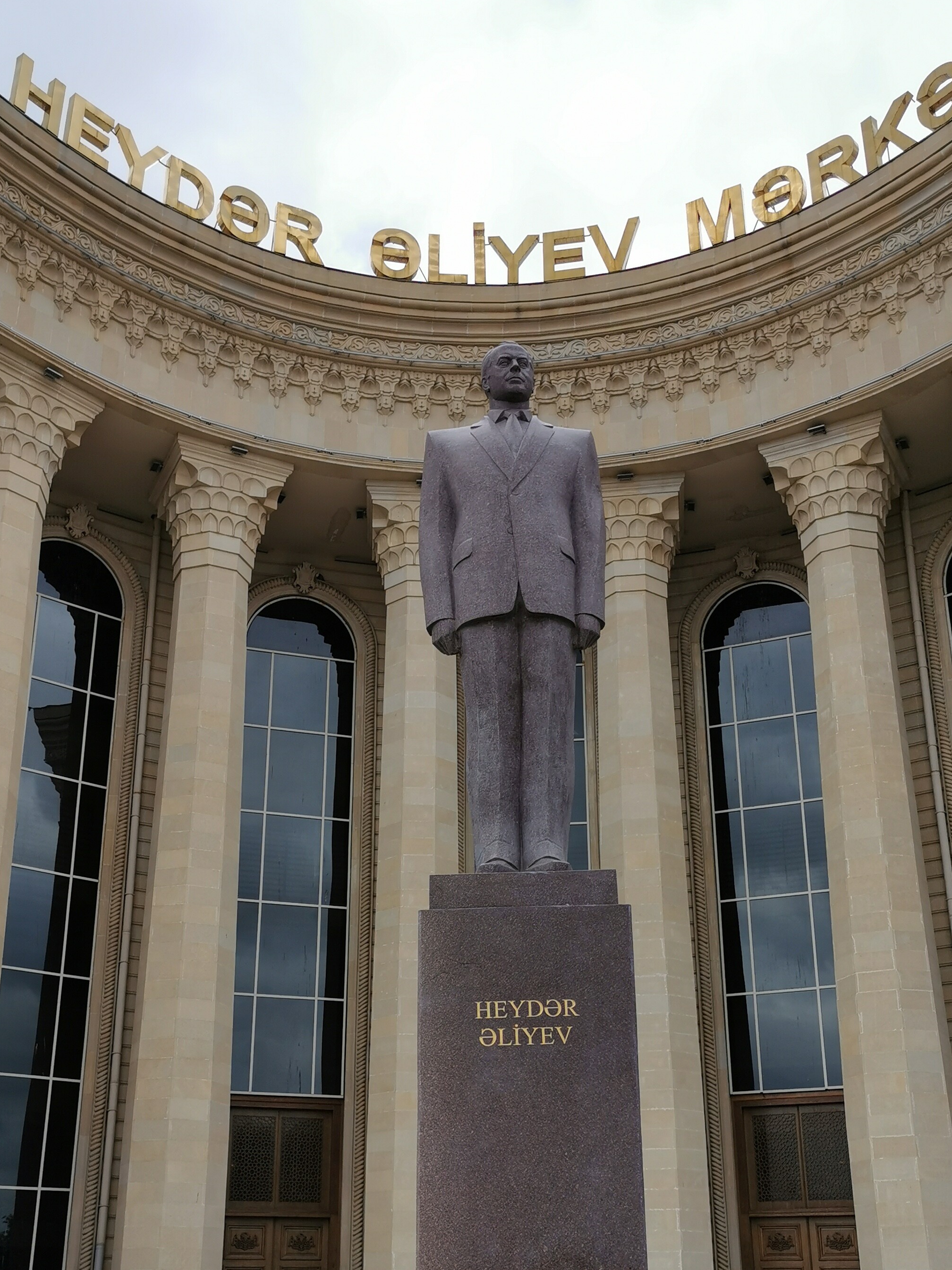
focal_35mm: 38
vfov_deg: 48.4
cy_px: 810
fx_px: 1393
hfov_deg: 37.7
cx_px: 458
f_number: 1.6
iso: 50
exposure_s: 1/5682
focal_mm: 5.56
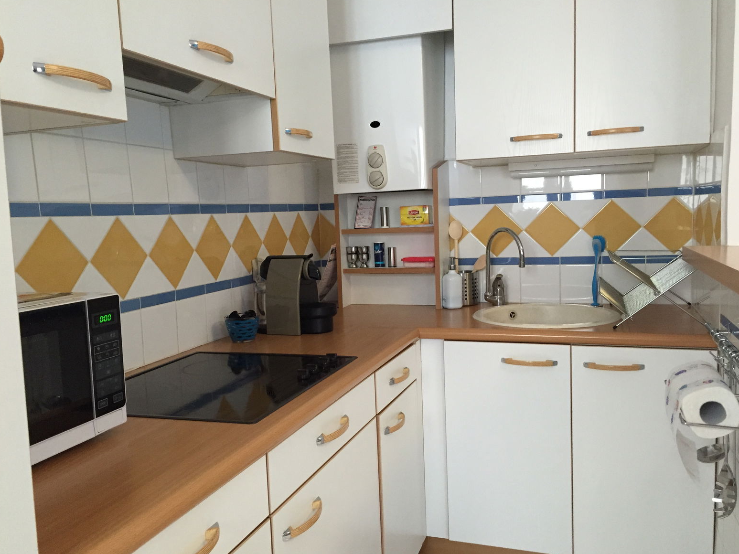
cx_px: 375
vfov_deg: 46.8
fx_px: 640
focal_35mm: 30
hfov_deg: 60.0
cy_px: 284
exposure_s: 1/33
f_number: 2.2
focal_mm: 4.15
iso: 250
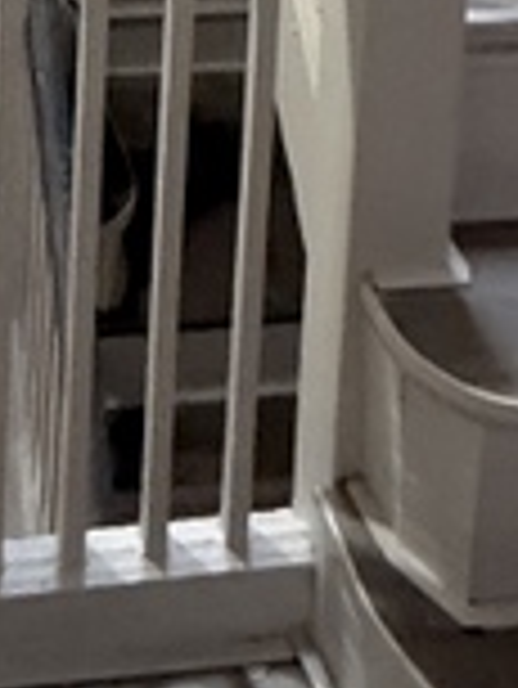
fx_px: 1454
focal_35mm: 73
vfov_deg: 18.9
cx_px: -95
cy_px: -616
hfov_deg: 19.1
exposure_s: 1/60
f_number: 2.2
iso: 640
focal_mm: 2.22
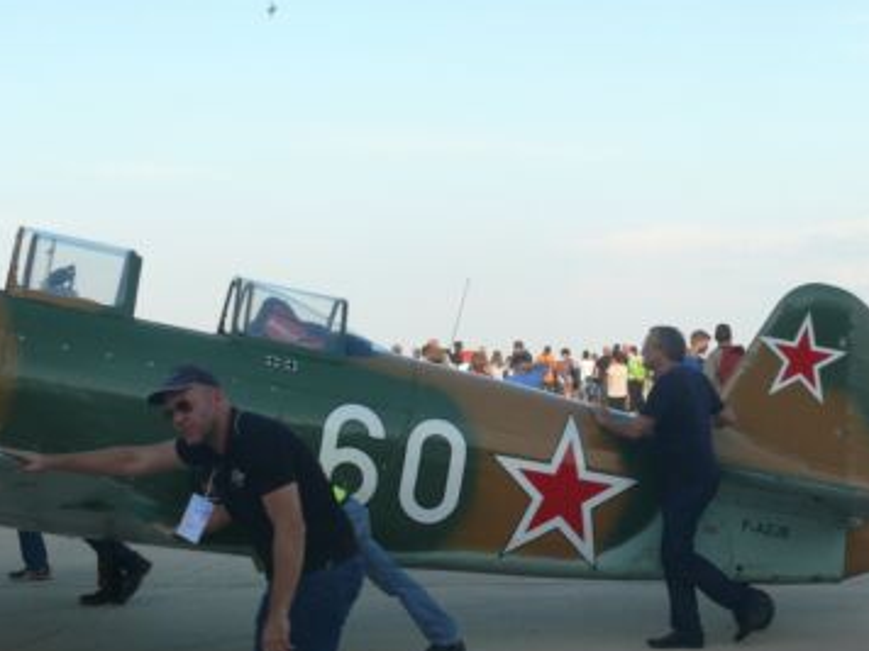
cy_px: 443
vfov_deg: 16.9
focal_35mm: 87
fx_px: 2184
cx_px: 588
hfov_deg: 22.4
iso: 100
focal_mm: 13.1
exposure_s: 1/250
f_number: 5.6
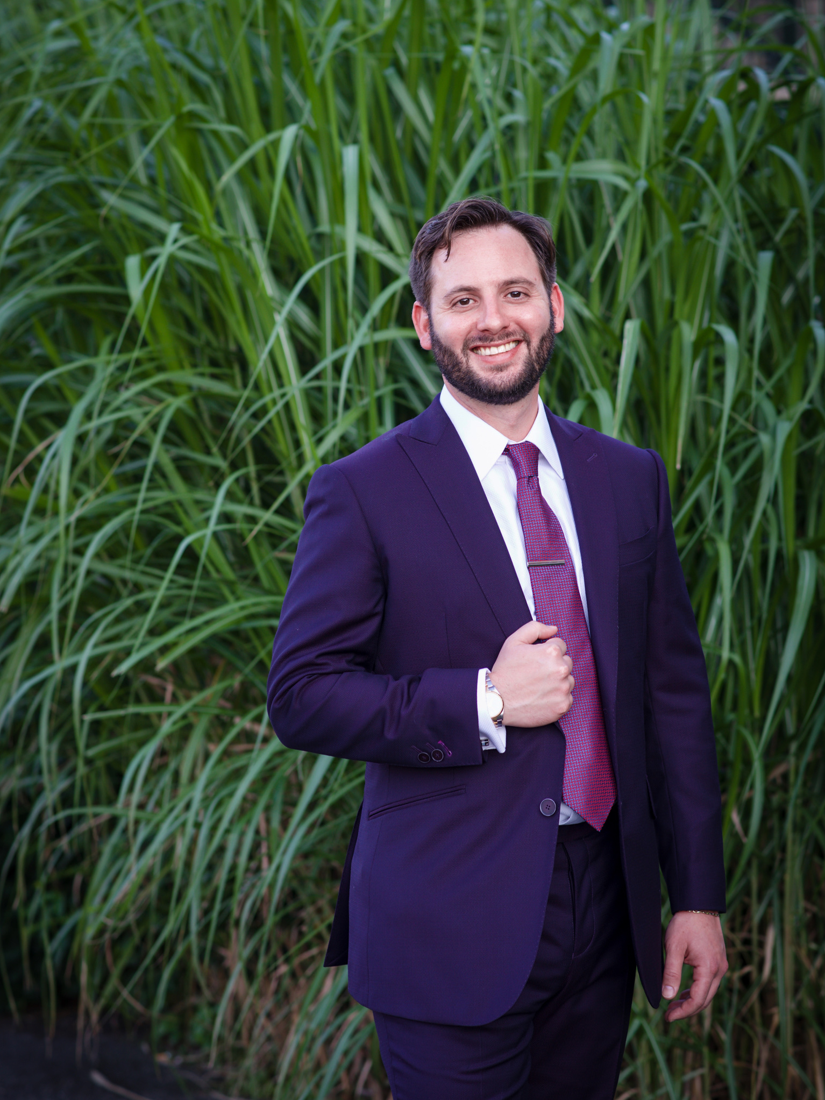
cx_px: 412
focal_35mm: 92
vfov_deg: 21.3
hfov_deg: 16.1
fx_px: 2923
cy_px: 552
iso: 220
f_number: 4
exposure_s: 1/160
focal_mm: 85
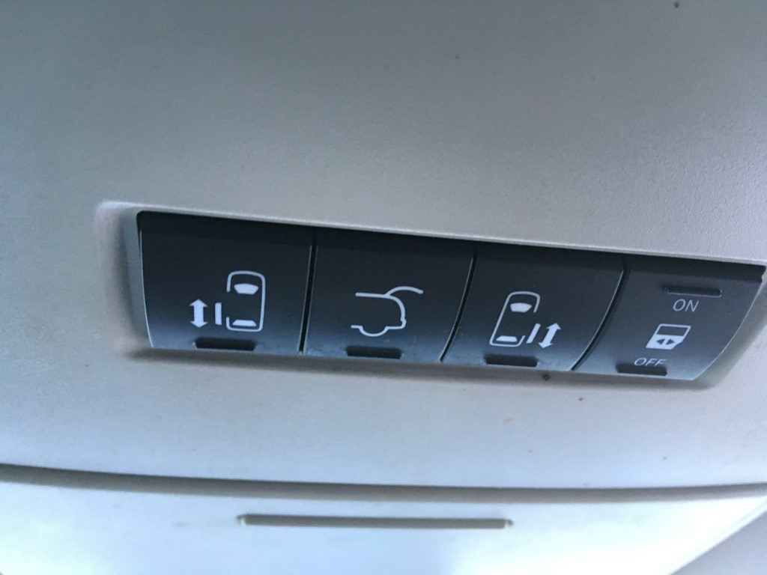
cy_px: 288
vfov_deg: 48.2
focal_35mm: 29
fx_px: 643
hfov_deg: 61.7
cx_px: 384
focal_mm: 4.15
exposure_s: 1/30
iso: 160
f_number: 2.2
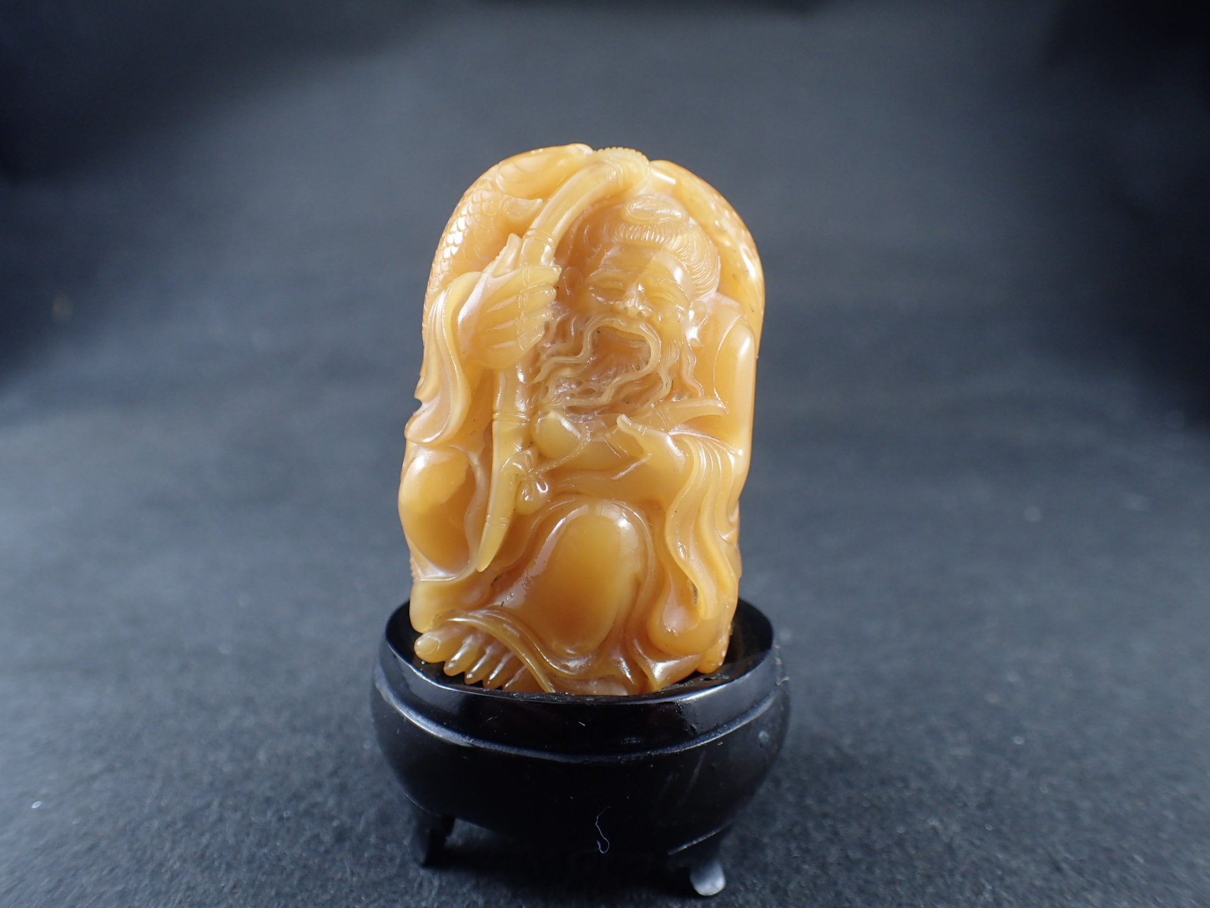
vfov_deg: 46.8
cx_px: 605
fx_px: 1049
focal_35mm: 30
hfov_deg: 60.0
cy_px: 454
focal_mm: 5.5
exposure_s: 1/125
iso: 160
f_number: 2.3
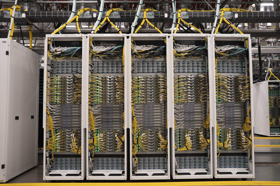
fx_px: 248
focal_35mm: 32
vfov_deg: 41.2
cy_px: 93
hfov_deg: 58.9
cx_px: 140
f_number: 5
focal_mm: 31.9
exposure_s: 1/80
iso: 800
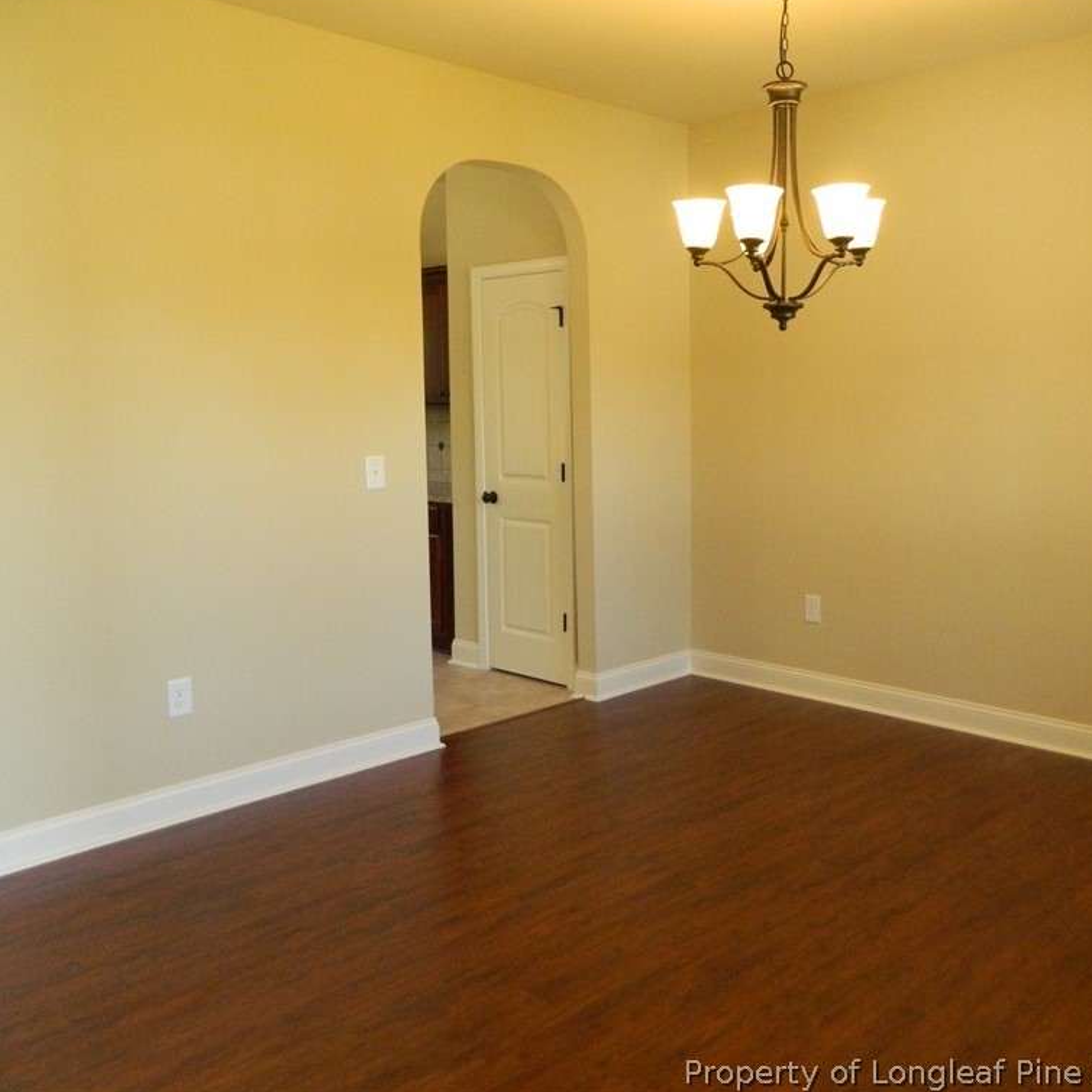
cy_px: 540
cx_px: 647
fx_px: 1071
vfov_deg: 54.0
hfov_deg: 53.7
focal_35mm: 30
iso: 400
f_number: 3.1
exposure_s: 1/60
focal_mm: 4.5
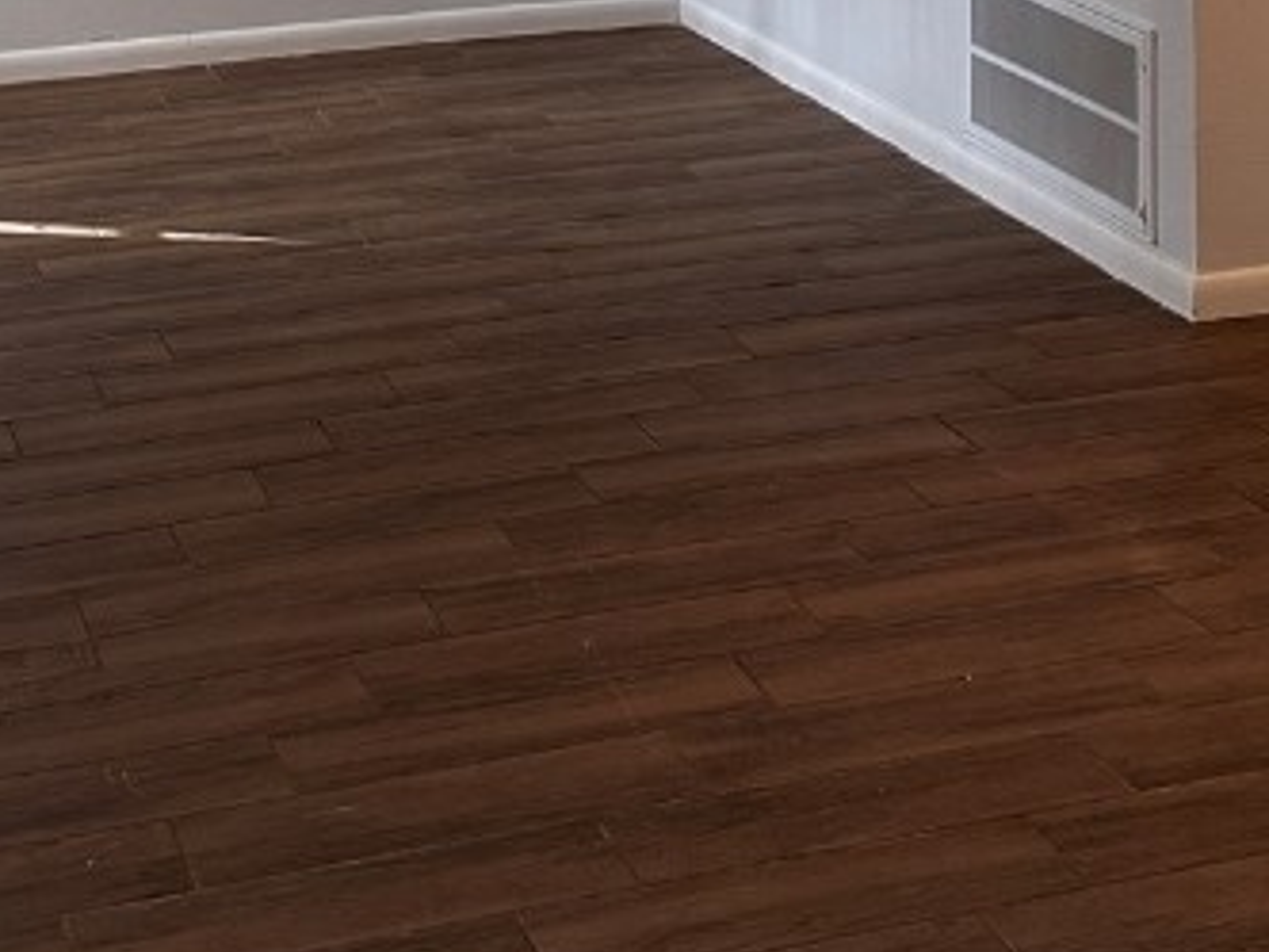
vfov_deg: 18.2
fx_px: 2713
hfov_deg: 26.2
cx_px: 420
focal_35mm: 74
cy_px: -375
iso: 200
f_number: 1.78
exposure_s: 1/120
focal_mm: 6.86
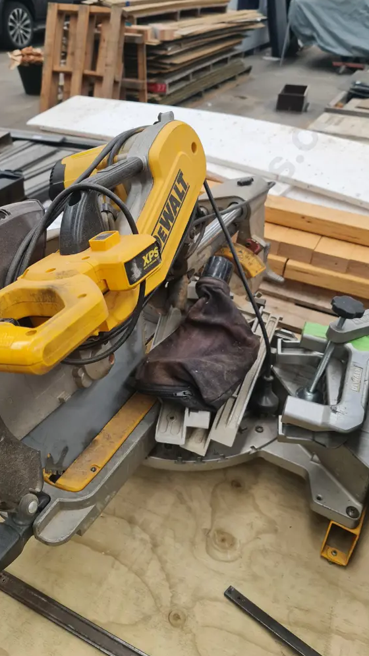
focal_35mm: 28
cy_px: 322
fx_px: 487
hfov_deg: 41.4
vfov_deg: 67.9
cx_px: 166
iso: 50
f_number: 1.8
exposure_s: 1/100
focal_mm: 7
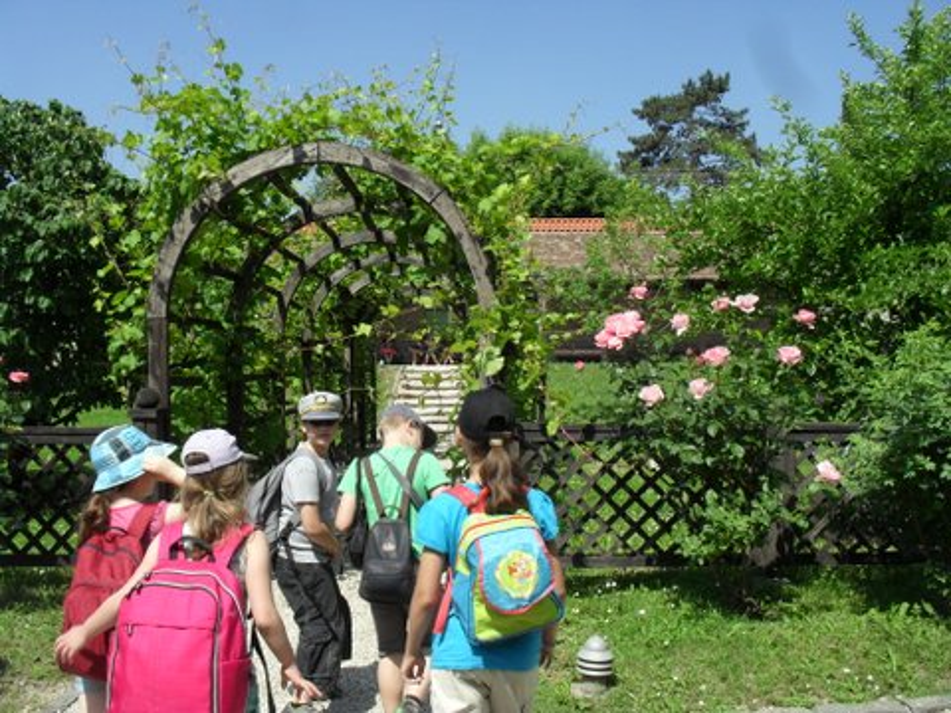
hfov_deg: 52.6
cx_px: 476
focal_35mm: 35
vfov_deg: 40.7
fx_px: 962
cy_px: 356
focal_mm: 6.3
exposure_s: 1/125
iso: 100
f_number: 8.4
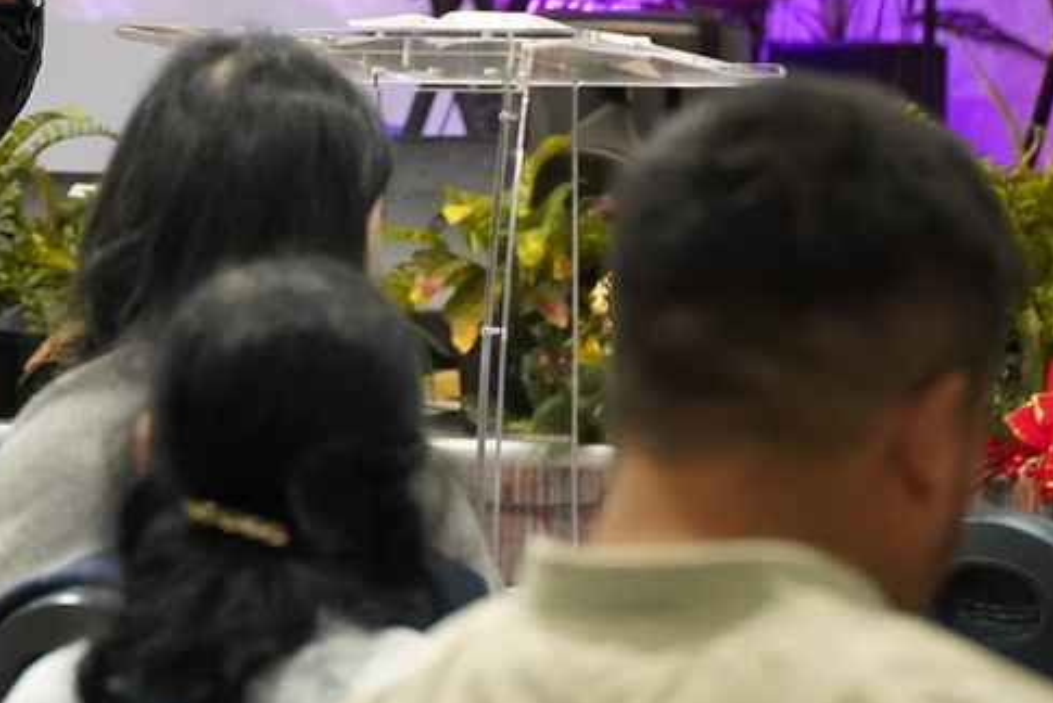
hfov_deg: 6.0
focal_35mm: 344
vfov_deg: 4.0
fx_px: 10068
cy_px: -130
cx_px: -63
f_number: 4
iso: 4000
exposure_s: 1/160
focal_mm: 95
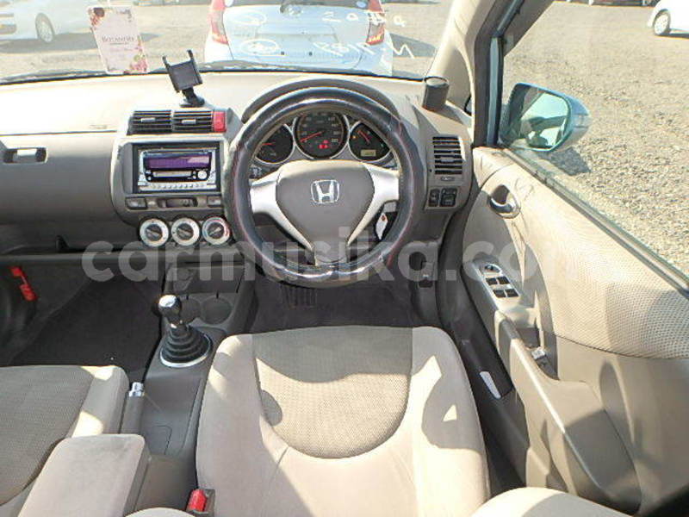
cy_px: 258
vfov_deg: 63.4
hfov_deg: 79.0
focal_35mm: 21
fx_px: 418
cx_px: 344
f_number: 3.5
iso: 125
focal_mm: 3.7
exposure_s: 1/250
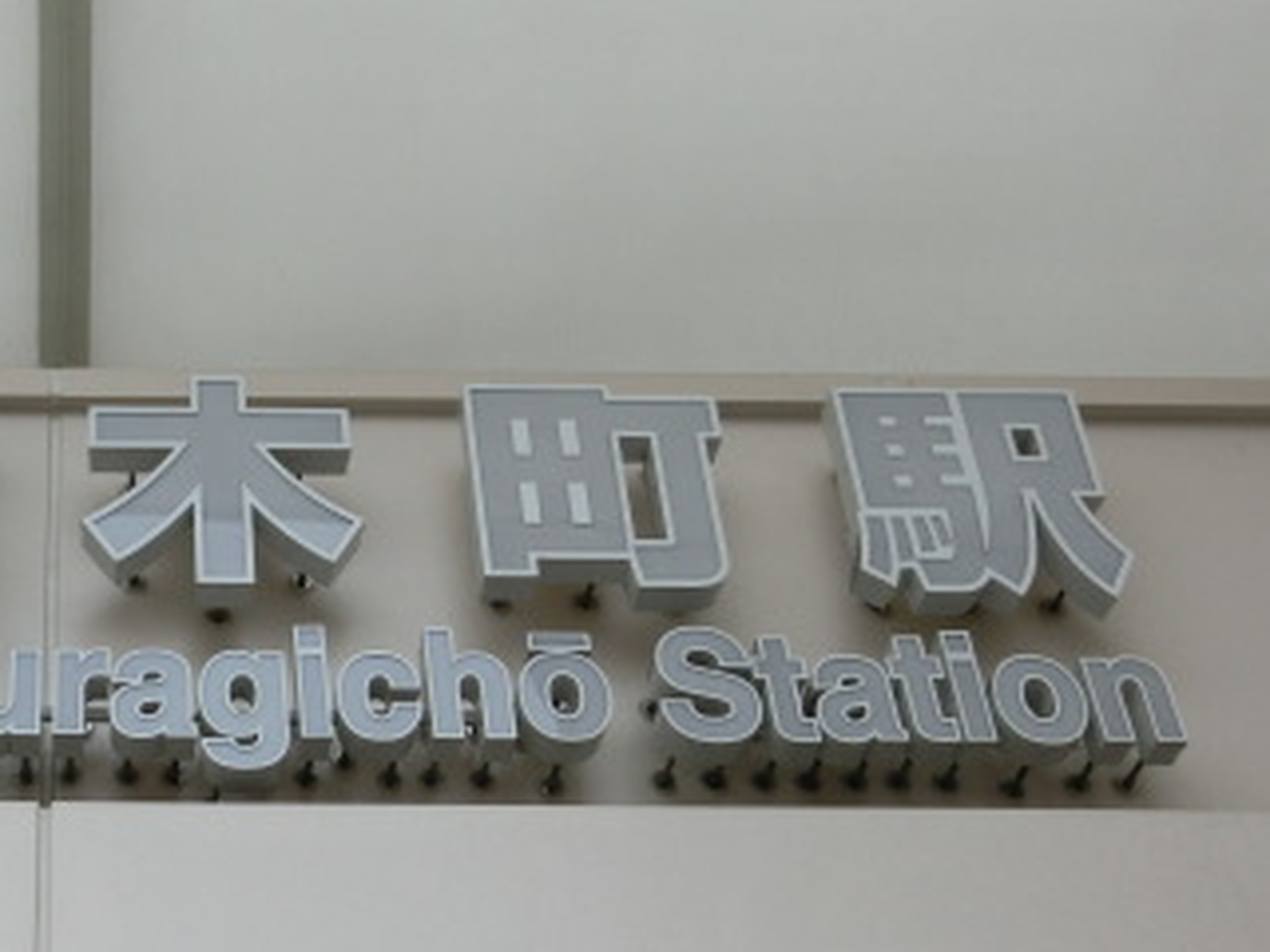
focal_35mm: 68
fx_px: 2495
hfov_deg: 27.5
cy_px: 416
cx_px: 107
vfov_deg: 21.6
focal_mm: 6
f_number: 3.9
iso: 80
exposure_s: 1/250
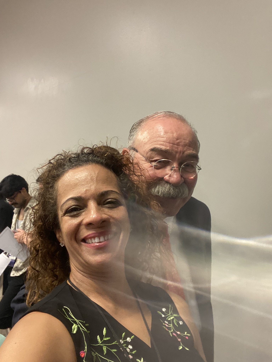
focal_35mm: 30
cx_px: 136
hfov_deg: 46.8
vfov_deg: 60.0
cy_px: 181
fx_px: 314
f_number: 2.2
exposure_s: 1/40
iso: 400
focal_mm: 2.71
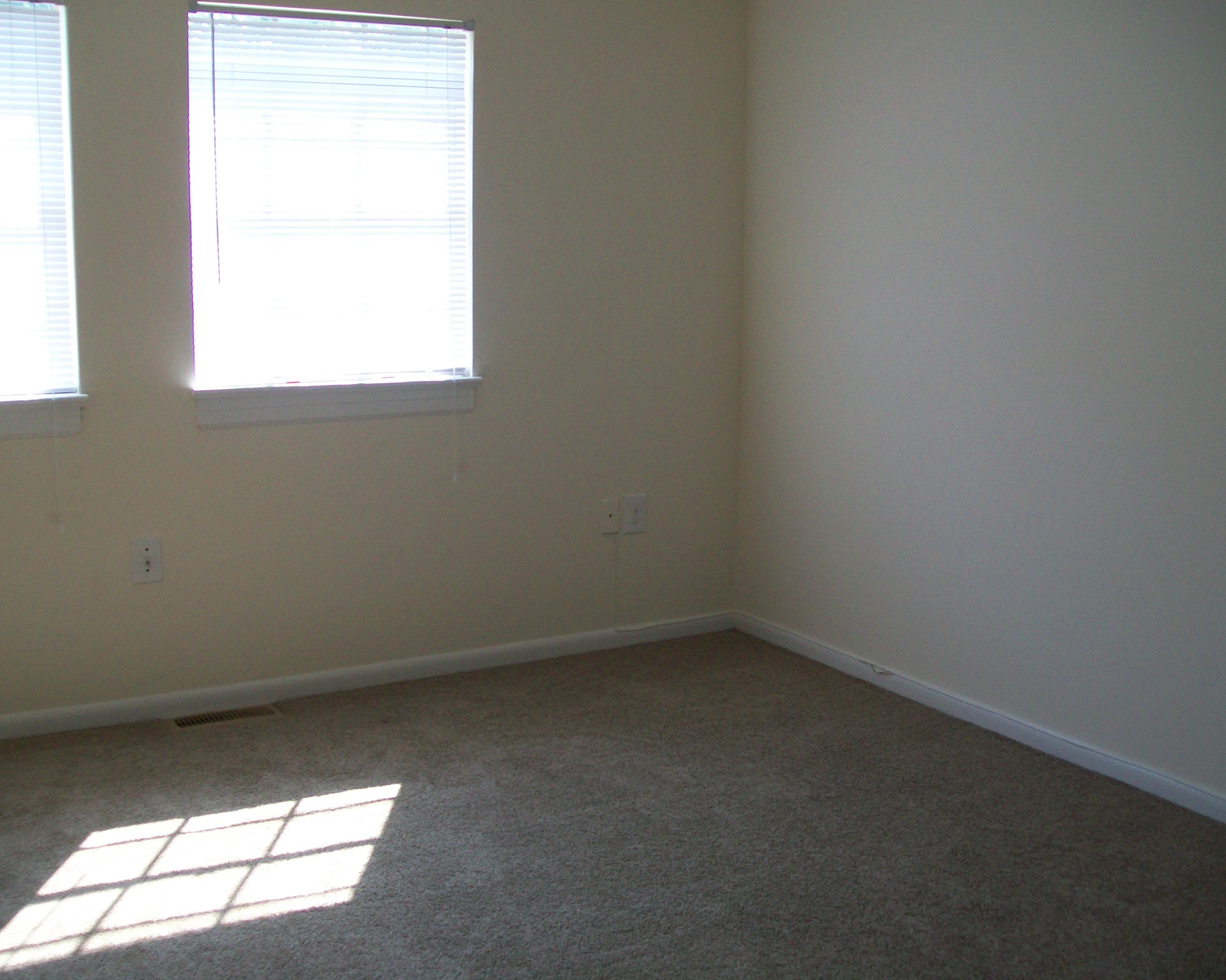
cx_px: 577
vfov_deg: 39.2
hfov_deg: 47.9
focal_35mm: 38
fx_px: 1379
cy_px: 492
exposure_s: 1/100
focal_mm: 6
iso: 64
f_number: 2.7
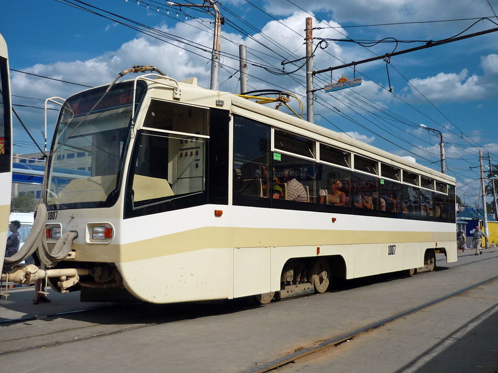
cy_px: 187
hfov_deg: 54.0
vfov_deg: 41.8
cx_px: 250
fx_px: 489
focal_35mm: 34
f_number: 8
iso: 100
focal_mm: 5.5
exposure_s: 1/400
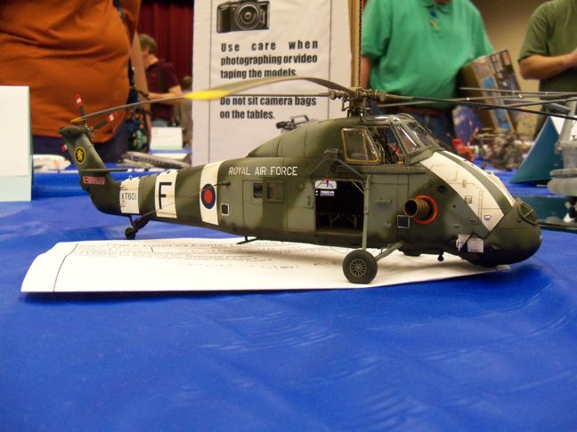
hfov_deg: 52.6
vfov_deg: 40.7
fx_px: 583
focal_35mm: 35
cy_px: 216
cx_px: 288
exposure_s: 1/25
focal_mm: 6.2
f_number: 3.5
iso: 400
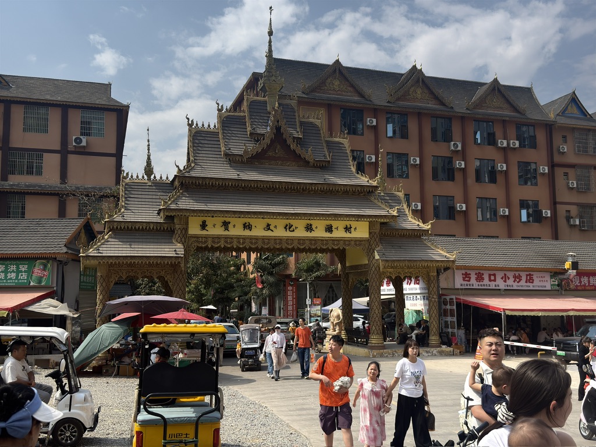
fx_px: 620
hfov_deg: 51.4
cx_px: 298
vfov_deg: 39.7
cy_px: 224
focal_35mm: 36
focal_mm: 6.76
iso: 64
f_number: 1.78
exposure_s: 1/2941
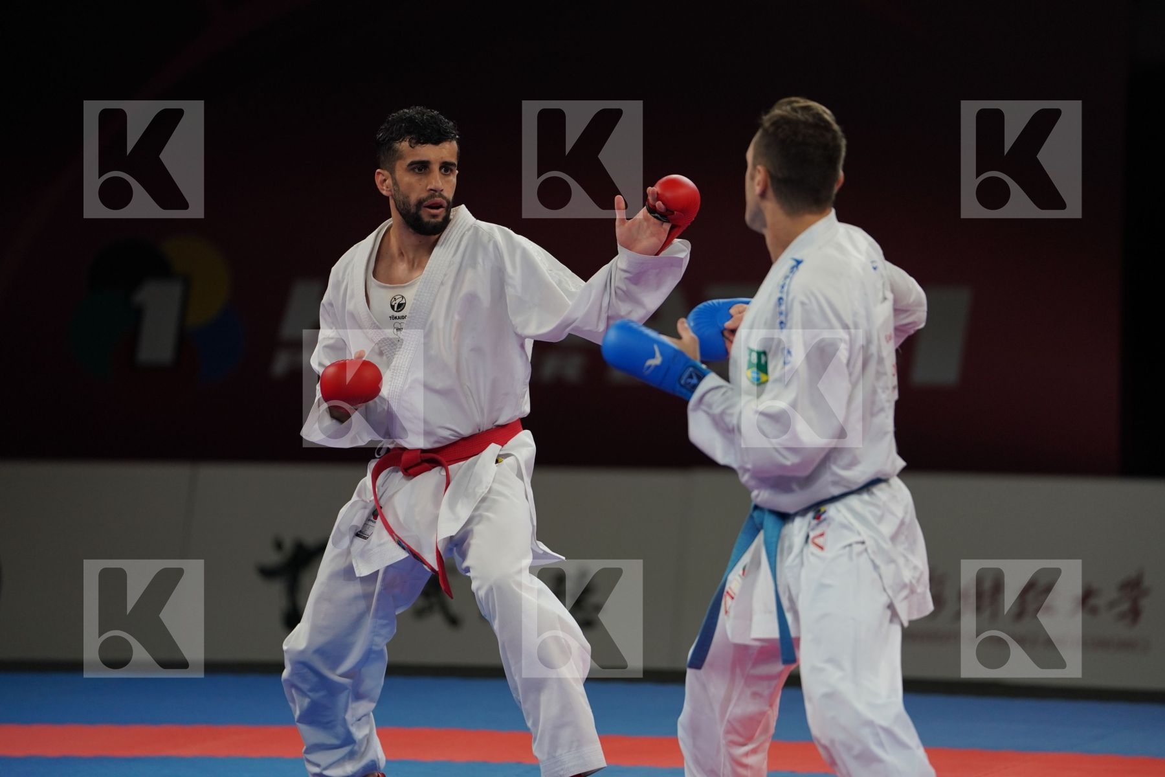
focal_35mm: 200
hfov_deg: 10.3
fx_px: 6472
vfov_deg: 6.9
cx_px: 582
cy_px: 388
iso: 1000
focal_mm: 200
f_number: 2.8
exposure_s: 1/1000
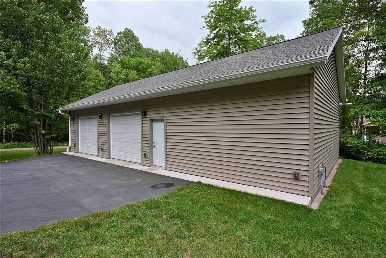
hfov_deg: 90.0
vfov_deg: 67.4
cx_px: 193
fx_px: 193
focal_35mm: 18
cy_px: 129
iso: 250
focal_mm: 18
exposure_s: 1/200
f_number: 5.6
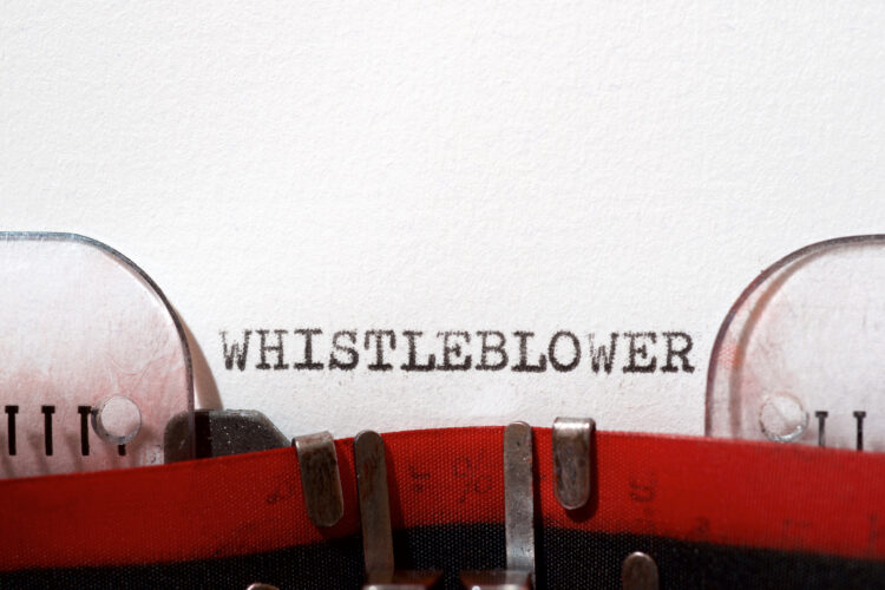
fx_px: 1475
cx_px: 442
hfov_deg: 33.4
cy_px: 295
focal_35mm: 60
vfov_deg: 22.6
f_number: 11
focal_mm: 60
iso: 200
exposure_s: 1/160
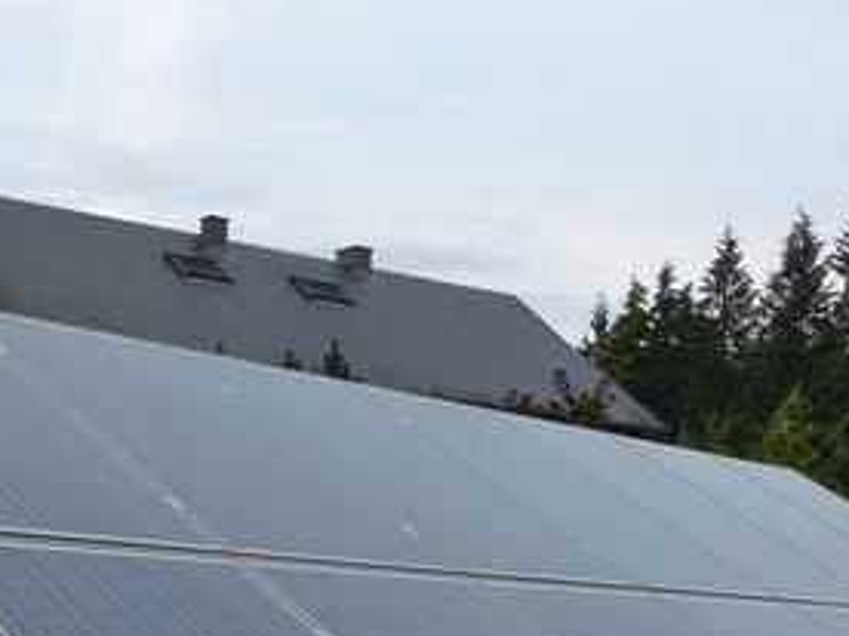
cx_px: 74
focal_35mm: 58
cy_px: 581
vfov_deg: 24.5
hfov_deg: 31.6
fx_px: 1423
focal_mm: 4.5
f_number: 3.5
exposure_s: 1/100
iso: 160
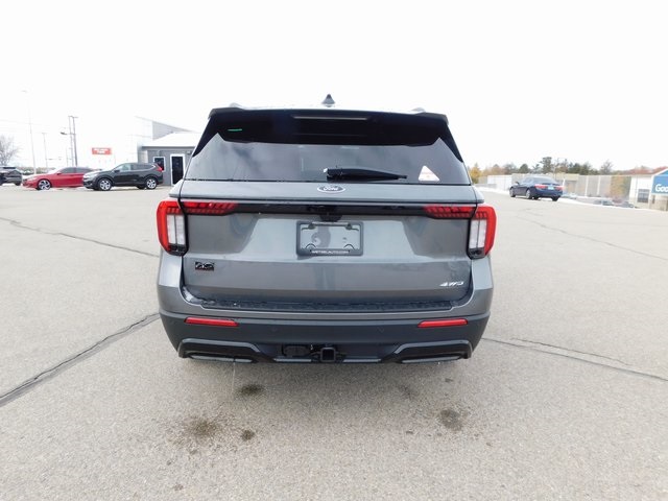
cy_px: 250
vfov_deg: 58.9
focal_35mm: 23
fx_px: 444
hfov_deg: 73.9
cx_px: 334
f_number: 3
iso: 125
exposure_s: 1/500
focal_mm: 4
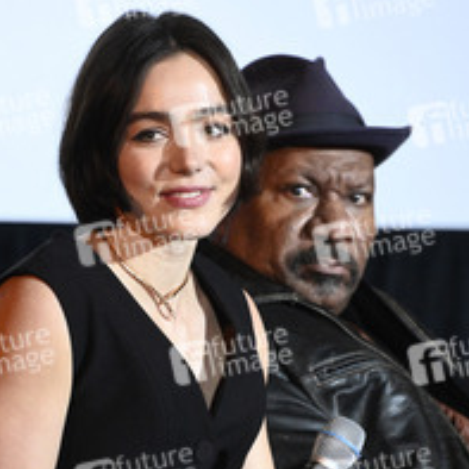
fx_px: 8937
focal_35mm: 583
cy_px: 298
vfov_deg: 3.0
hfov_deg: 3.0
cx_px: 168
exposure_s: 1/160
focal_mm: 300
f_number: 5.6
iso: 10000
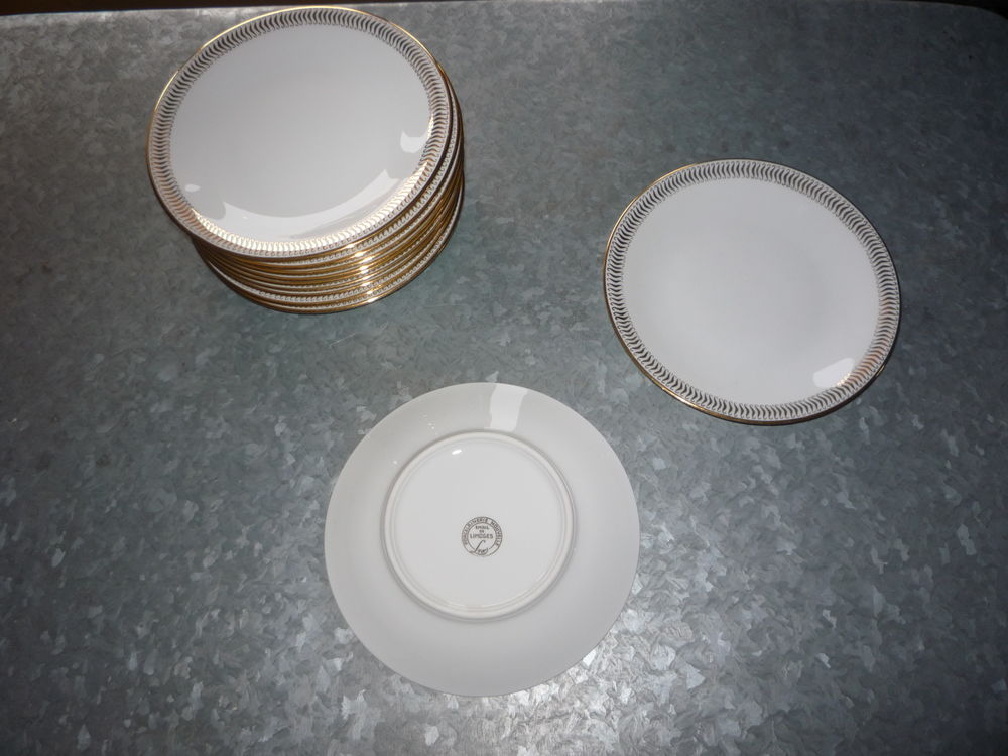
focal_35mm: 30
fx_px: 874
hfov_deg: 60.0
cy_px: 378
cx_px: 504
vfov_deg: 46.8
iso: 100
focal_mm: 5.2
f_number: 3.3
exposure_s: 1/30
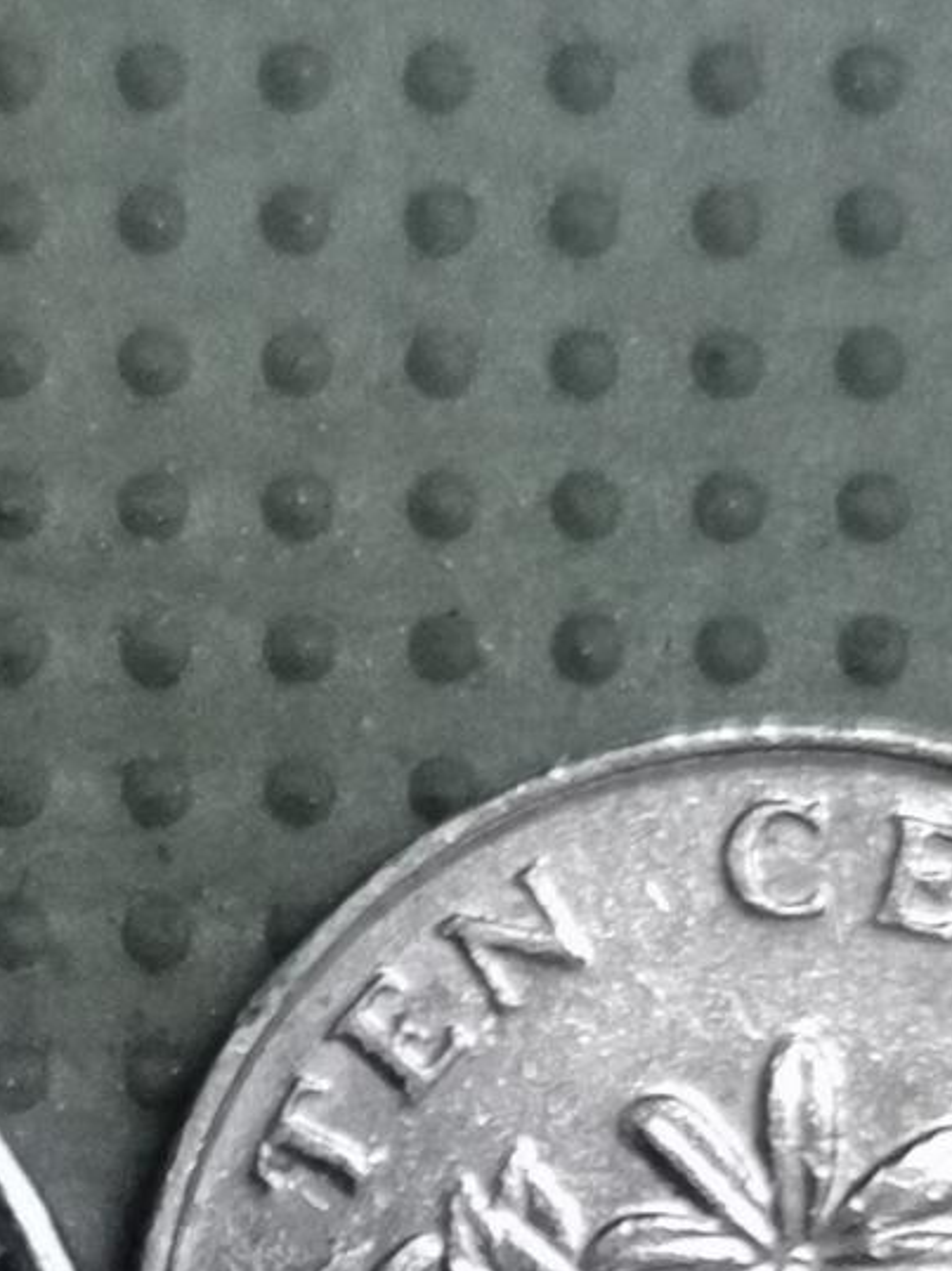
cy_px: 1821
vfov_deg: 11.0
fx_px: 6385
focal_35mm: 174
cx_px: 71
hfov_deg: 8.5
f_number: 1.8
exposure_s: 1/30
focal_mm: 4.75
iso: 320
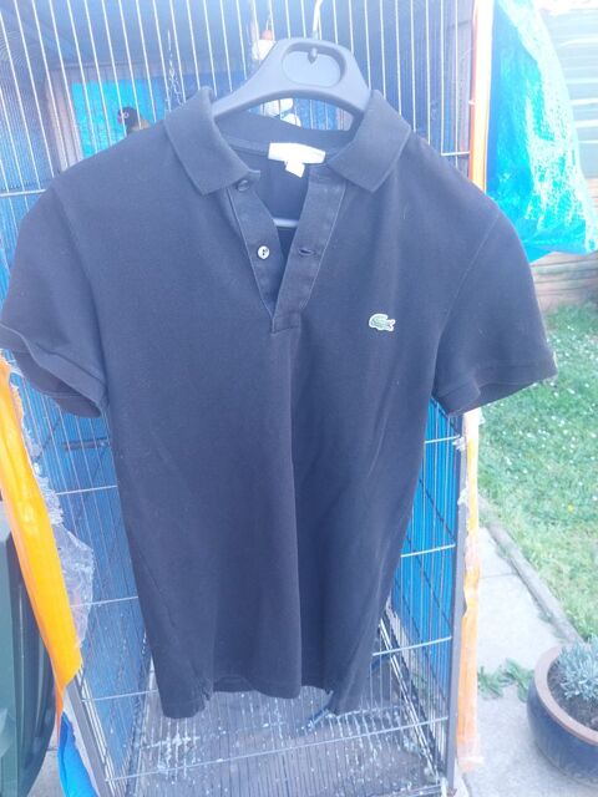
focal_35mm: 26
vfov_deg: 67.3
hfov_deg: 53.1
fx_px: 599
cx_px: 299
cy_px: 398
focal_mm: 4
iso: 100
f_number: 1.8
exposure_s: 1/50
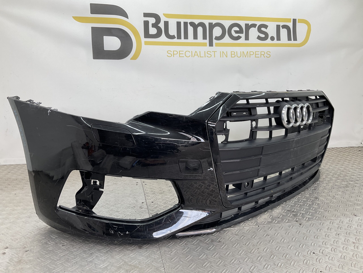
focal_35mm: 29
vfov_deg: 48.2
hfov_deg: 61.7
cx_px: 182
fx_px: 304
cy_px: 136
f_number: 1.8
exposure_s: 1/102
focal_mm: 3
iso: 16
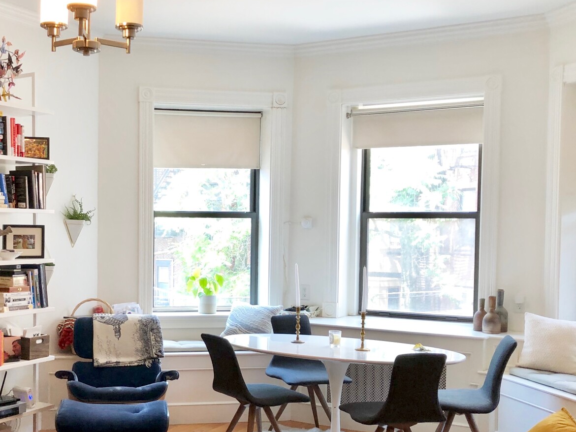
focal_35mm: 49
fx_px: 816
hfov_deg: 38.1
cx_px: 158
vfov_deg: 29.6
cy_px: 262
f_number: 1.8
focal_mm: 3.99
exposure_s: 1/30
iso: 25
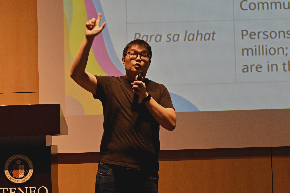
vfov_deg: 16.6
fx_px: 664
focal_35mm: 82
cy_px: 96
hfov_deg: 24.6
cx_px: 145
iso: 2800
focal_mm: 55
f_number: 5.6
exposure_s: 1/60
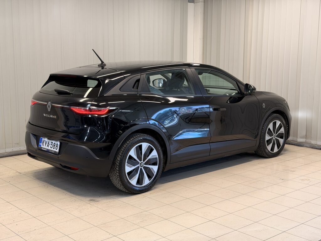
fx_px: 445
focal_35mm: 48
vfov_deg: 30.3
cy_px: 120
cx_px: 160
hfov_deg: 39.7
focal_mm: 6.76
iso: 50
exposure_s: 1/50
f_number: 1.78
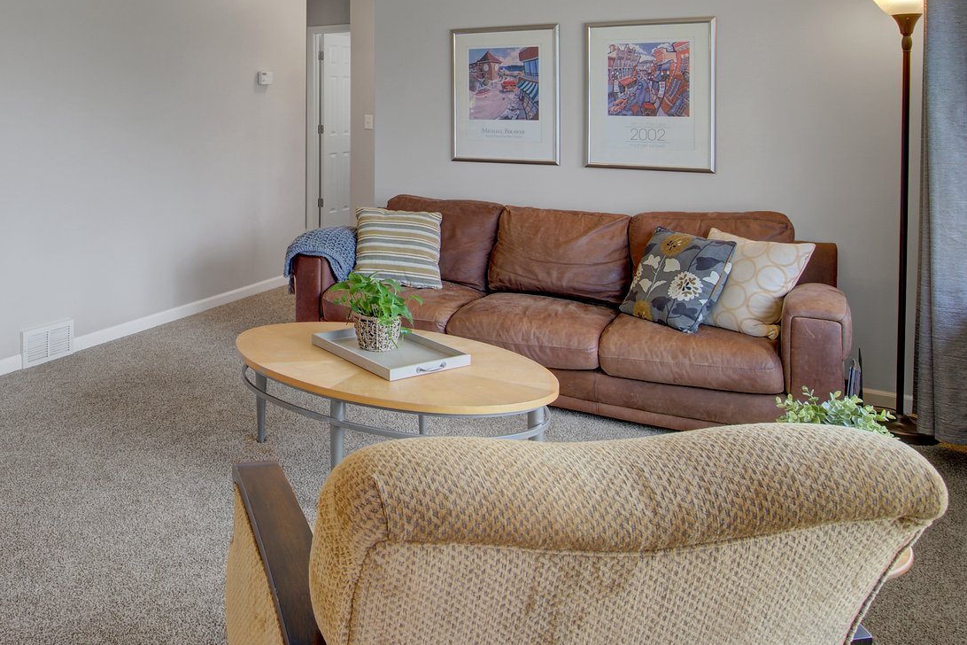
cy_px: 104
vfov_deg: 41.2
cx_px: 213
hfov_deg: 57.9
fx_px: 806
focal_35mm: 30
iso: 100
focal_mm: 16
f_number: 8
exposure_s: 1/6
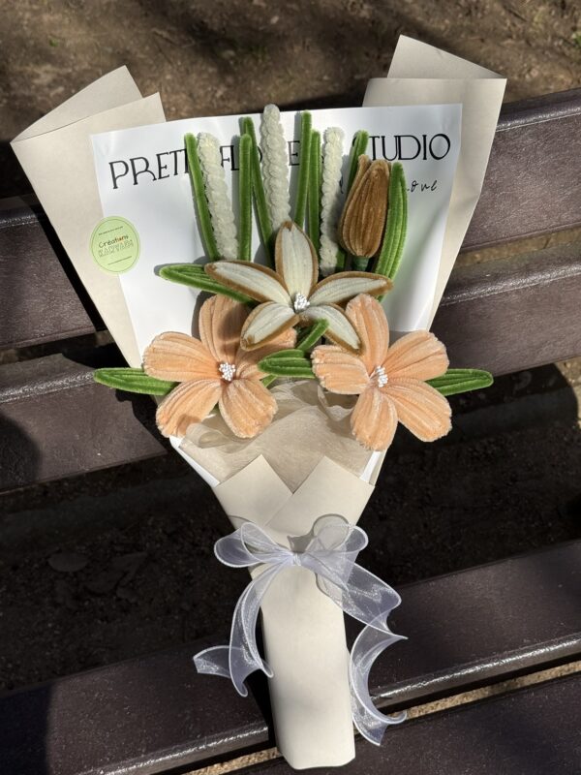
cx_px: 290
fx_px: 1074
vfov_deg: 39.7
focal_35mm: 48
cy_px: 388
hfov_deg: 30.3
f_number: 1.78
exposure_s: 1/5587
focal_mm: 6.76
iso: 80
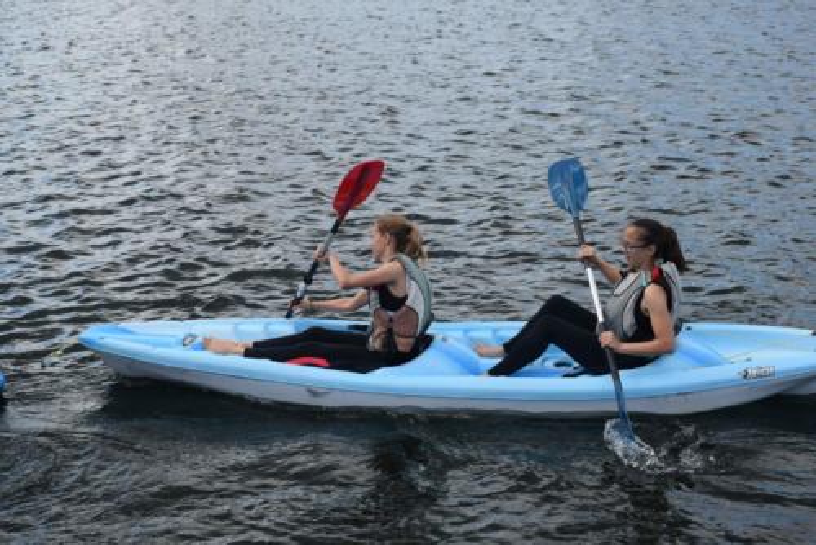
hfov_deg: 31.9
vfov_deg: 21.6
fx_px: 1429
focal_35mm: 63
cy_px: 272
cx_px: 408
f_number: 9
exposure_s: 1/320
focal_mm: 42
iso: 200
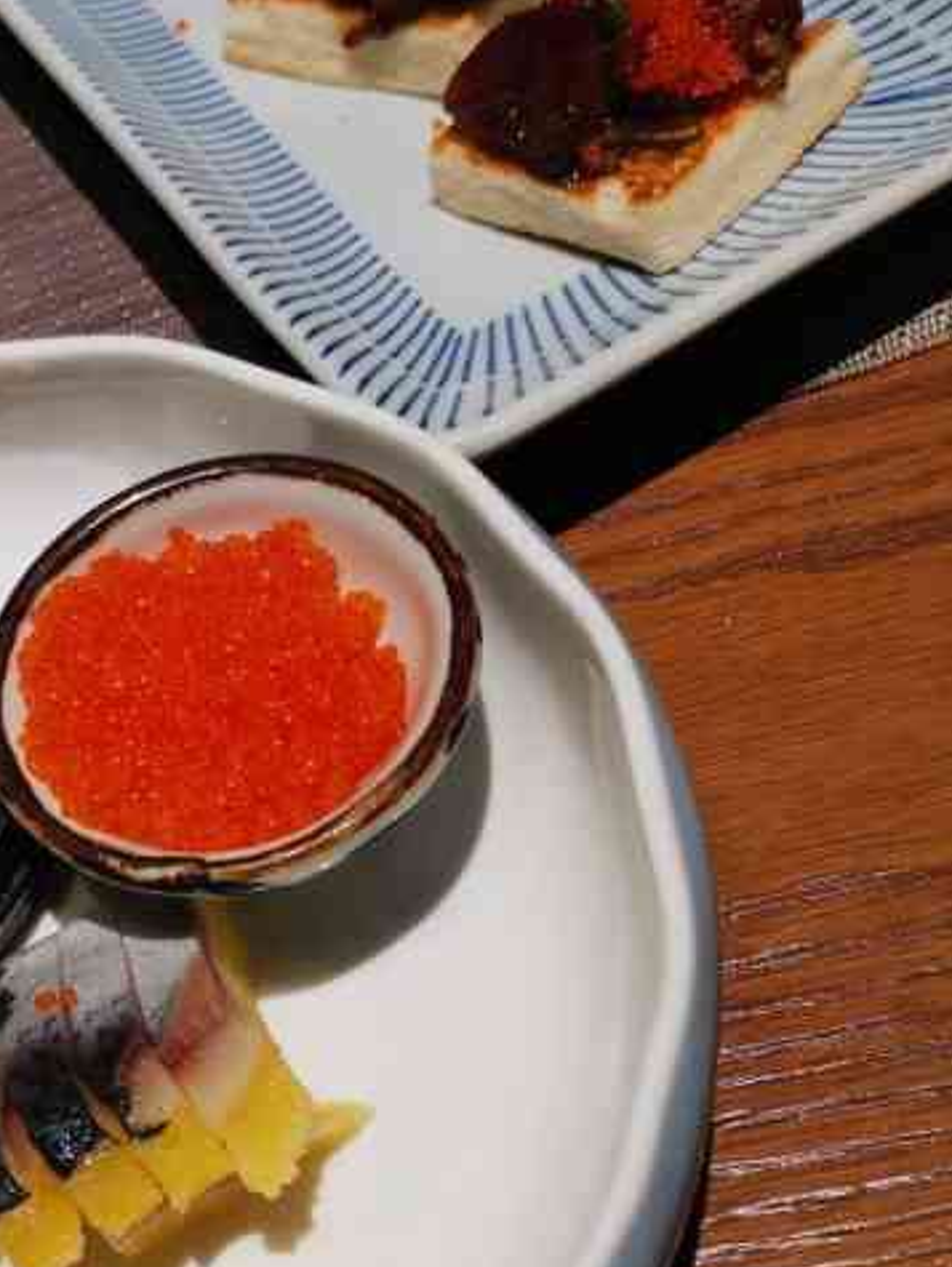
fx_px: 1941
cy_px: 751
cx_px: 29
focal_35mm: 53
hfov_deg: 26.3
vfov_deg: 36.0
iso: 250
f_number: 1.8
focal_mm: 5.58
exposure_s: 1/100
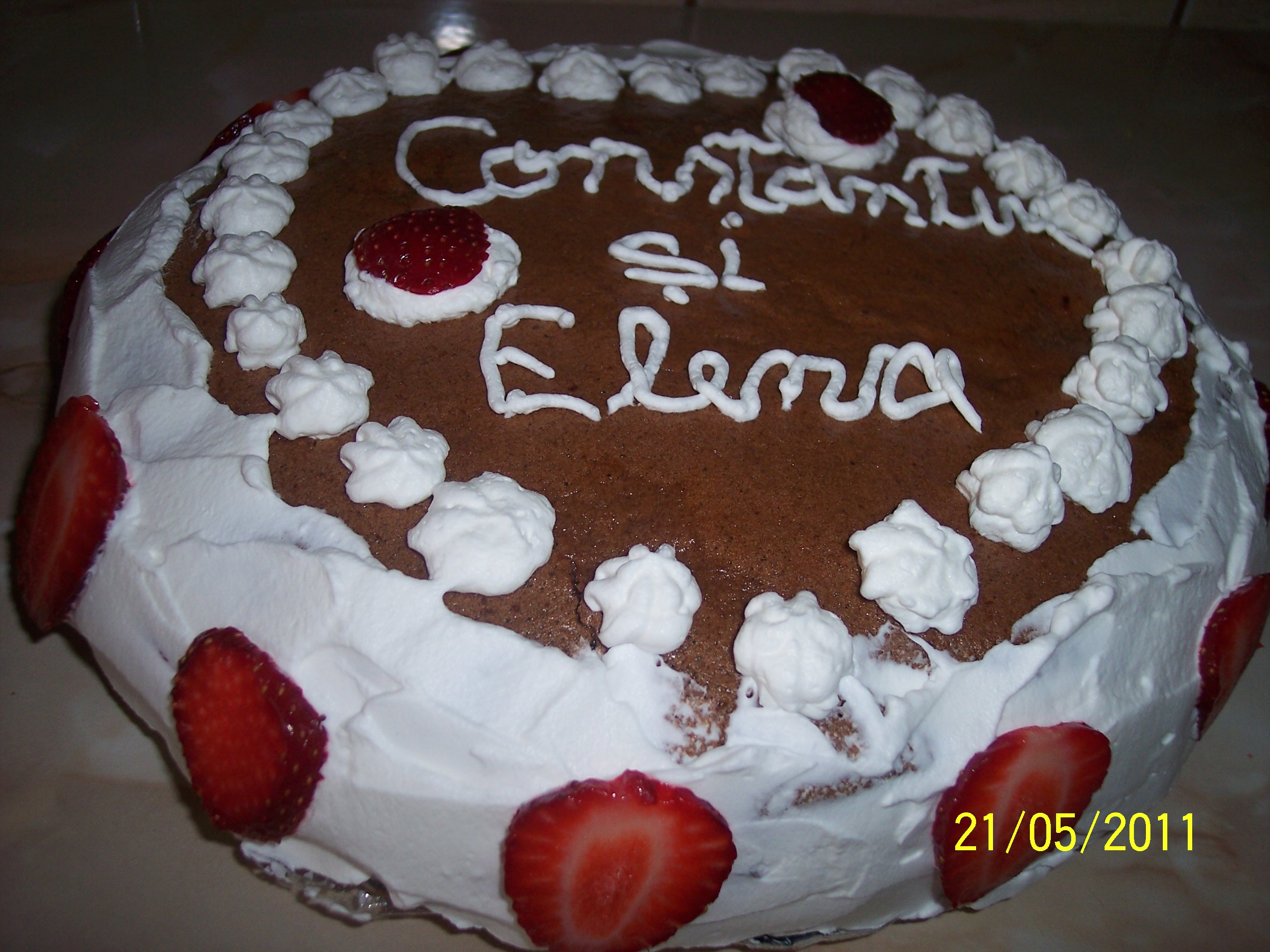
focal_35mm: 39
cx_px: 635
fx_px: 1431
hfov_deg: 47.9
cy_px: 476
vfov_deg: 36.8
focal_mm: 8
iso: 100
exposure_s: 1/60
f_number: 2.8
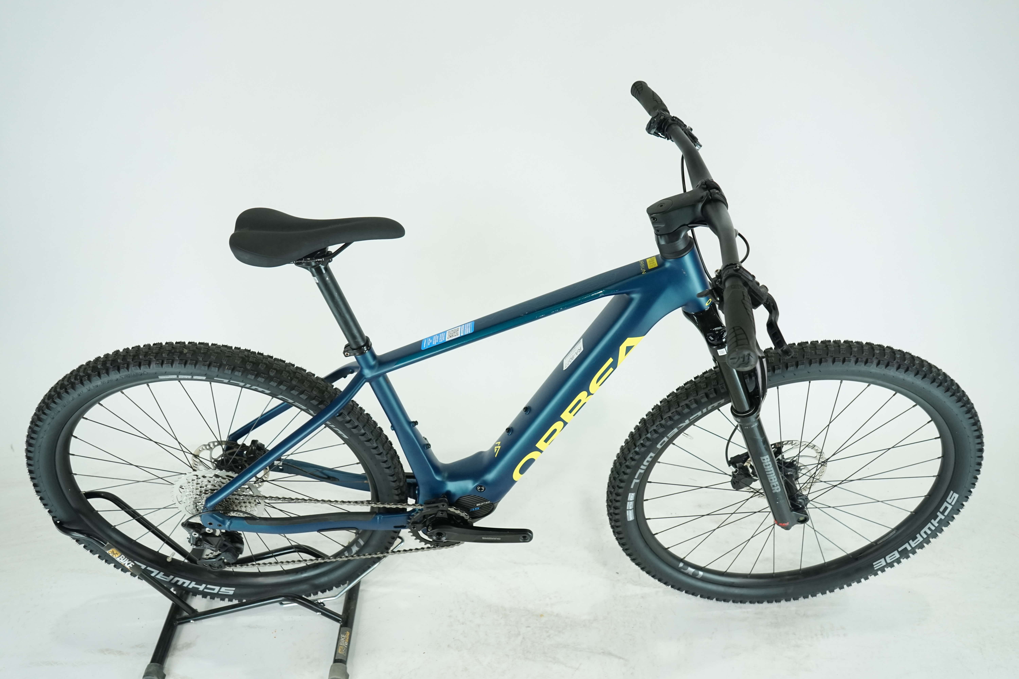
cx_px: 510
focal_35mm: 28
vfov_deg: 46.4
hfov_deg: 65.5
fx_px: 792
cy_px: 340
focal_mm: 28
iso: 1600
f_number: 5.6
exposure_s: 1/200
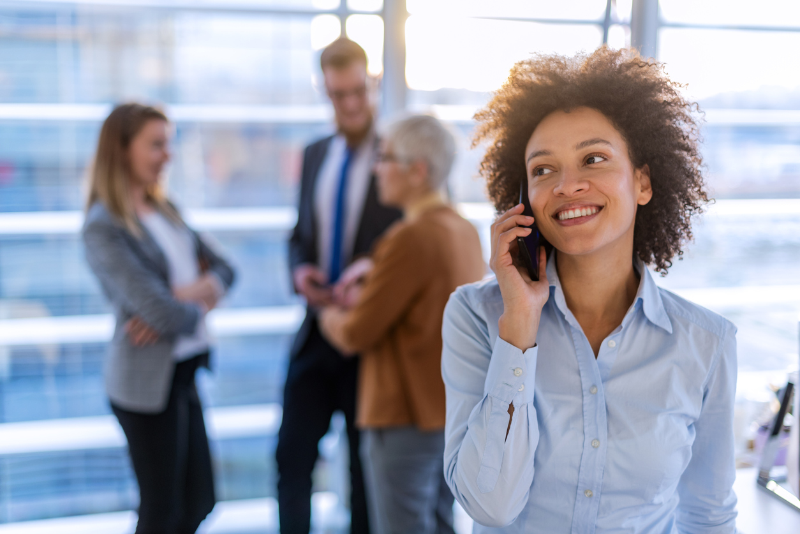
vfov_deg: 27.0
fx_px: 1111
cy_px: 267
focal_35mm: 50
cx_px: 400
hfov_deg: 39.6
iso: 400
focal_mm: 50
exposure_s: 1/125
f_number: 1.8
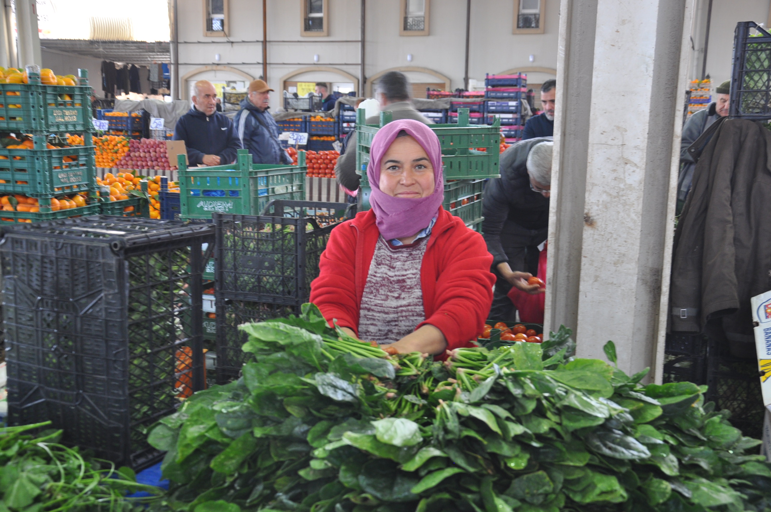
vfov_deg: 31.8
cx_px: 386
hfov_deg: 46.4
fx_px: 898
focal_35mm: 42
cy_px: 256
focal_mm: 28
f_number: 5
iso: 400
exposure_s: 1/25
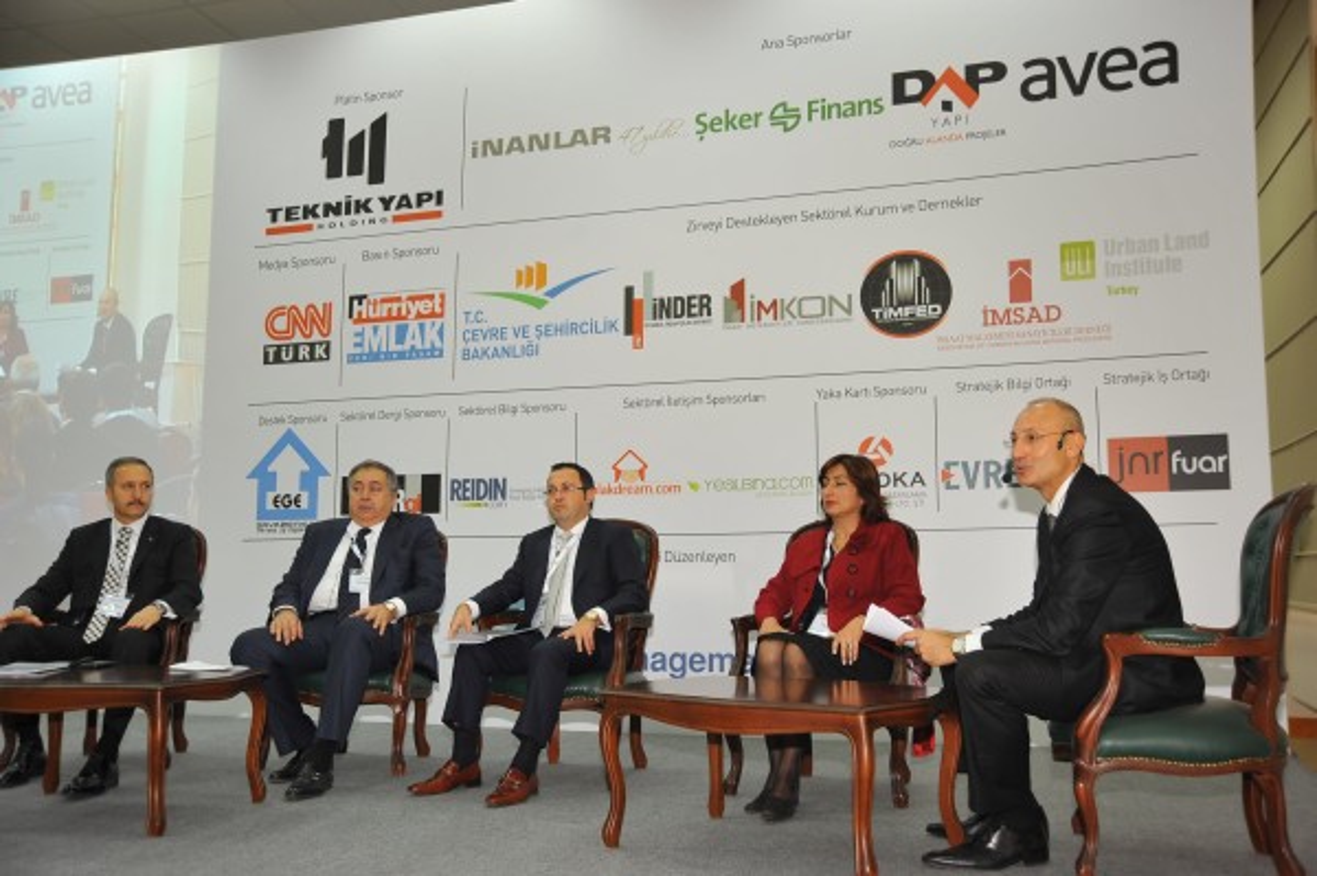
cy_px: 438
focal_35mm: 34
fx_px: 1243
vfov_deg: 38.8
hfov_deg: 55.8
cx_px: 658
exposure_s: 1/50
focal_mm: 34
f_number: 4
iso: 400
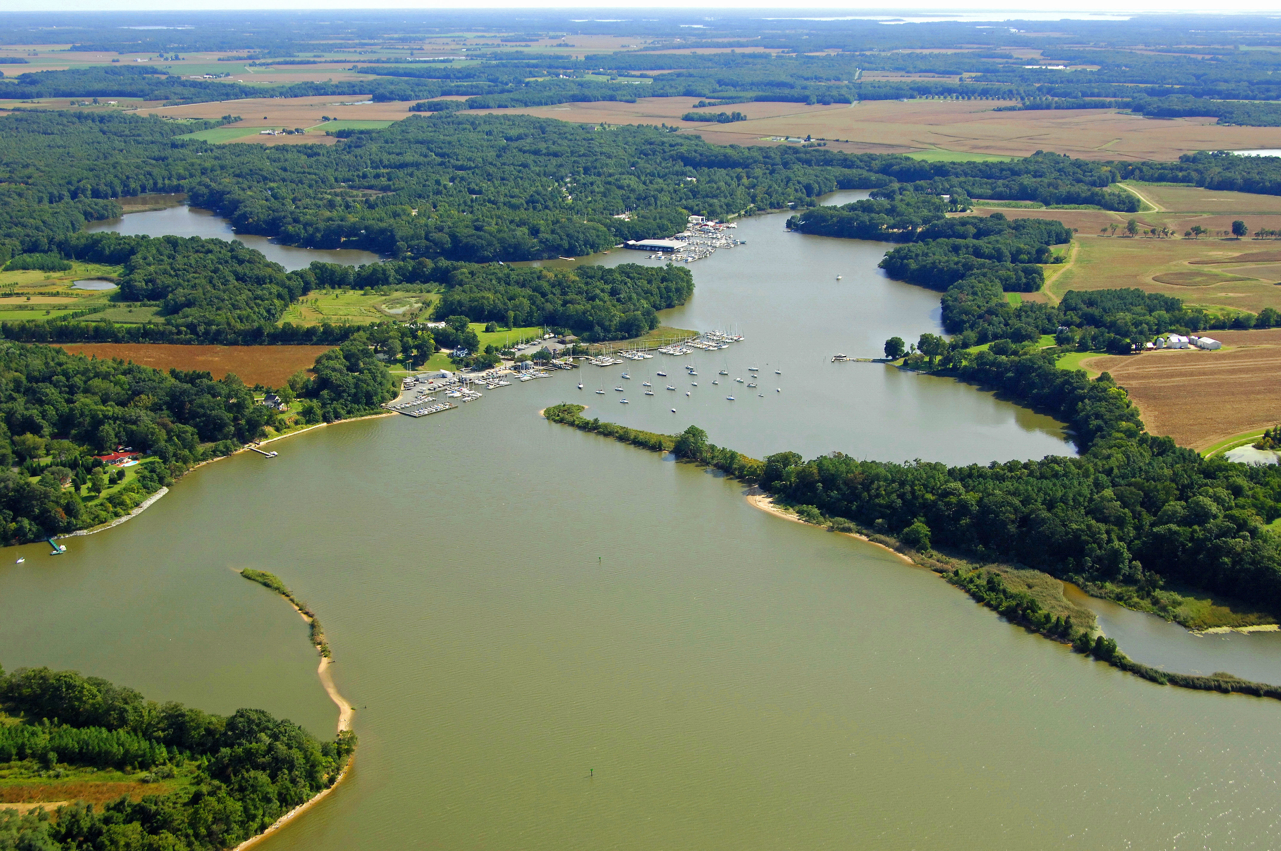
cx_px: 640
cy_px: 426
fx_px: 1546
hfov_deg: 45.0
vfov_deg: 30.8
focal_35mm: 44
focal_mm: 29
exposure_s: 1/1000
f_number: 6.3
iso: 400
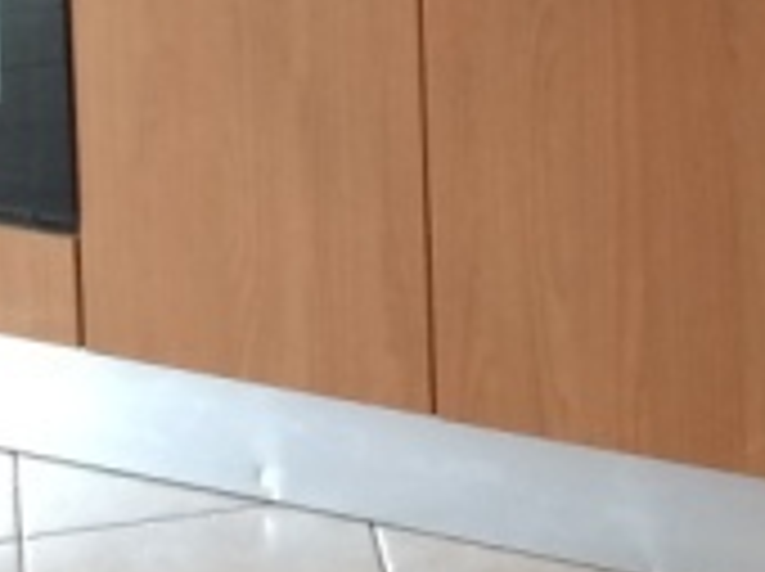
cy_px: -486
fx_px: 3862
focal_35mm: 175
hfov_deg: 10.7
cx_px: 1310
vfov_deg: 8.1
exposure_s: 1/33
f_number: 2.2
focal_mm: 4.15
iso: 100
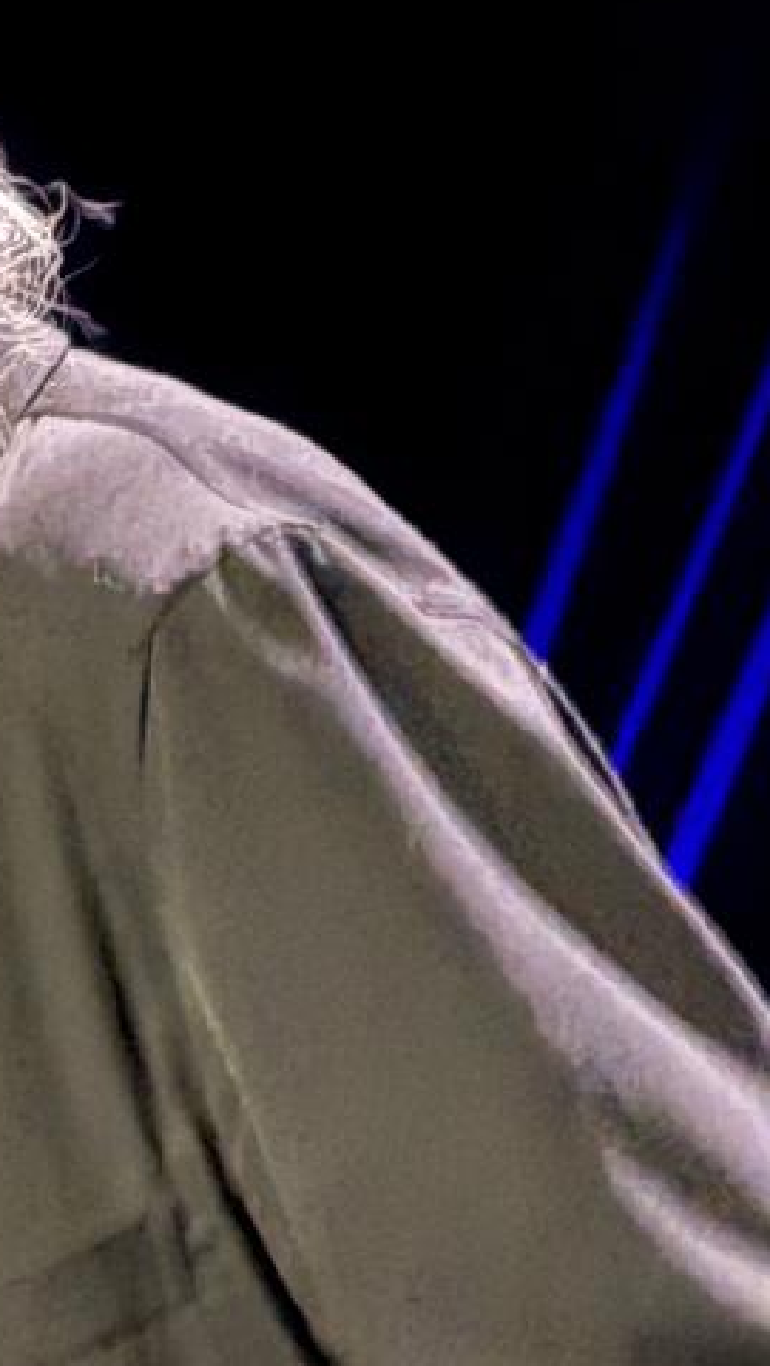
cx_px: 9
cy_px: 1661
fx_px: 11818
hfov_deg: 3.7
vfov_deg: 6.6
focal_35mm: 326
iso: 1250
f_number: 2.8
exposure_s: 1/8
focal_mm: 15.66
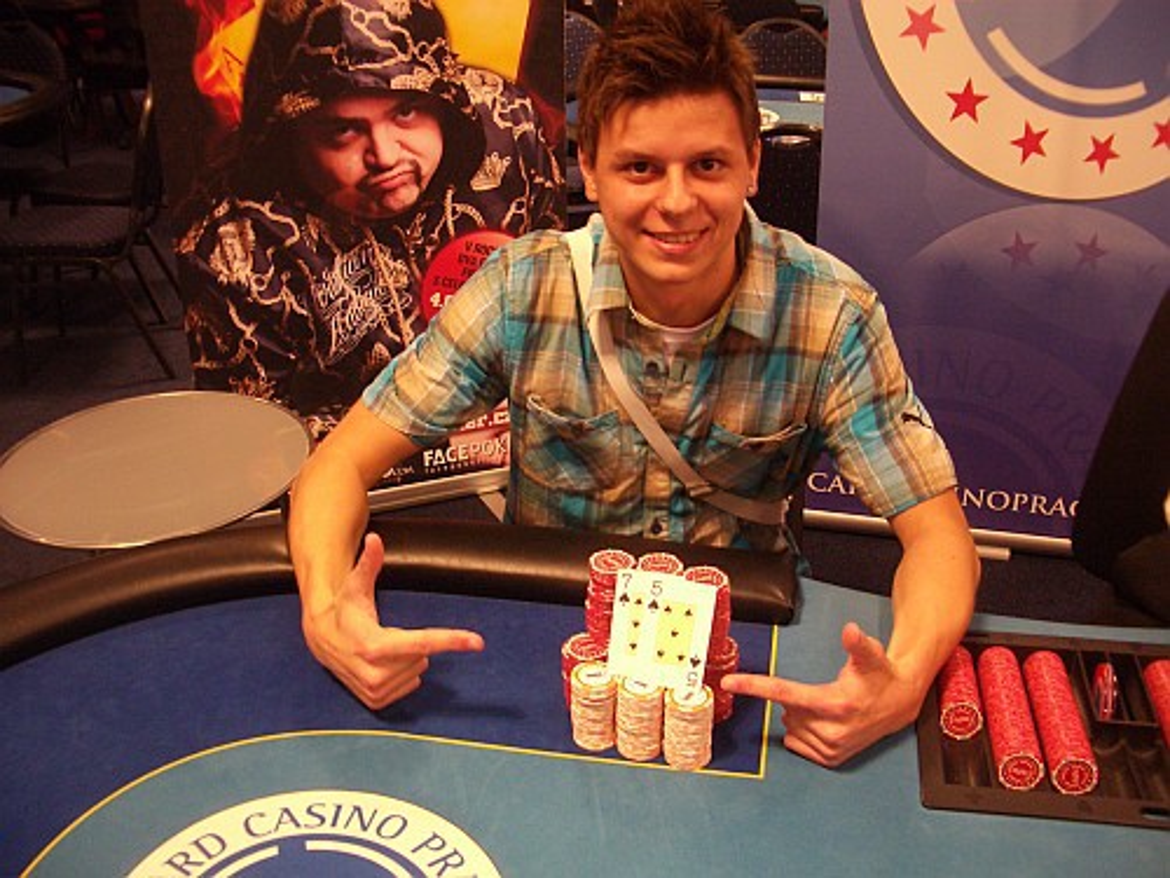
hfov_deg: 52.6
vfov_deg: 40.7
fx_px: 1183
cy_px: 439
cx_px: 585
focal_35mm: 35
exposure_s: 1/13
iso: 200
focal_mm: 5.8
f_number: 2.6
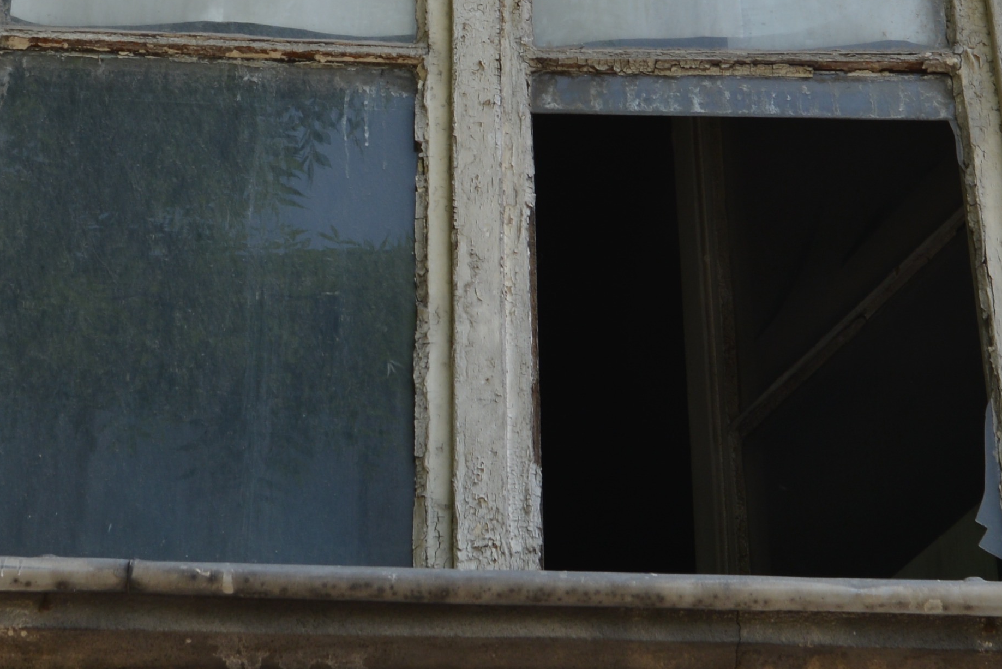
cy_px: 14
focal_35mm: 131
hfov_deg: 15.6
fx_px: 3647
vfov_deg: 10.4
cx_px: 551
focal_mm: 40
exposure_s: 1/250
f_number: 8
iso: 250
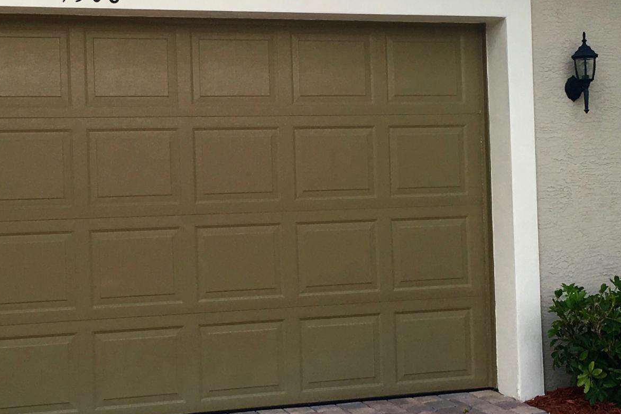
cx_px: 244
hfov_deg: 26.3
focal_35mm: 77
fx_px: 1328
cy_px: 192
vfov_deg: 17.7
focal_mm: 4.15
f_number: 2.2
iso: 25
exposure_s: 1/452
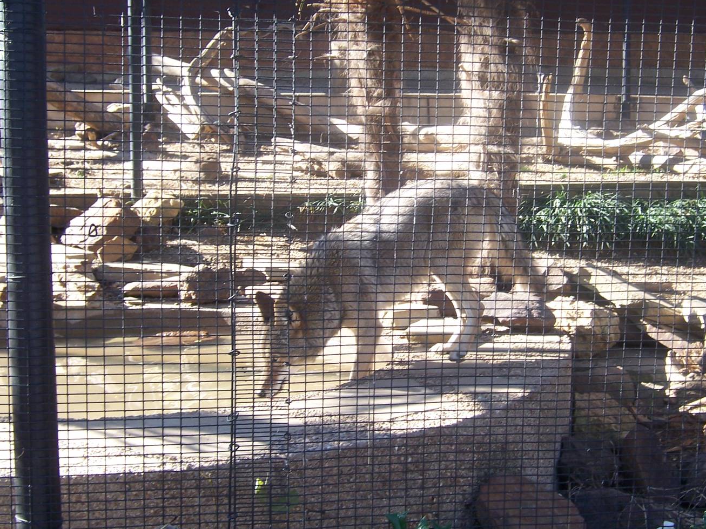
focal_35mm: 60
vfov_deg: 24.4
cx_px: 359
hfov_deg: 32.2
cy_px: 239
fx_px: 1224
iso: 80
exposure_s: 1/90
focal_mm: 8.2
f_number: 4
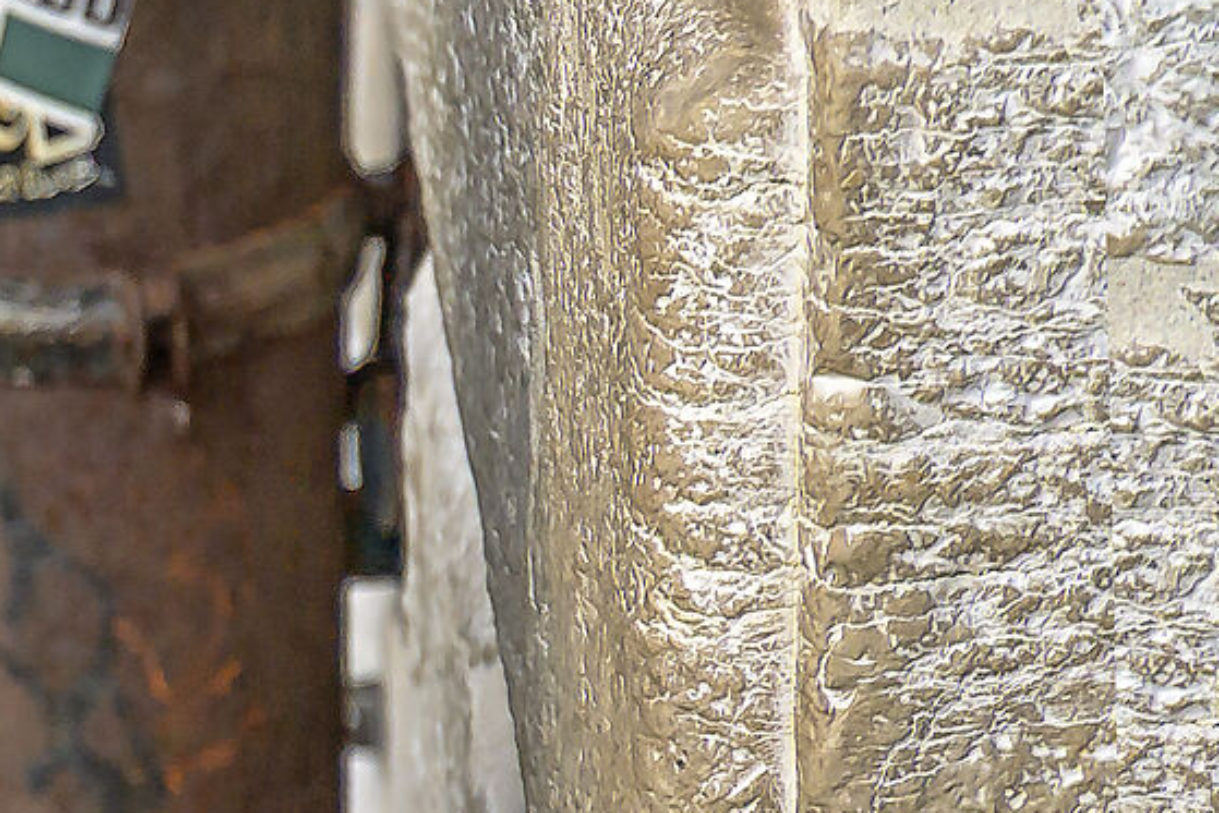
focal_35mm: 859
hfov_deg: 2.4
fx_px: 29092
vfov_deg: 1.6
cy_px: 617
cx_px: -1380
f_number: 6.3
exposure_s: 1/200
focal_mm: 200
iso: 800
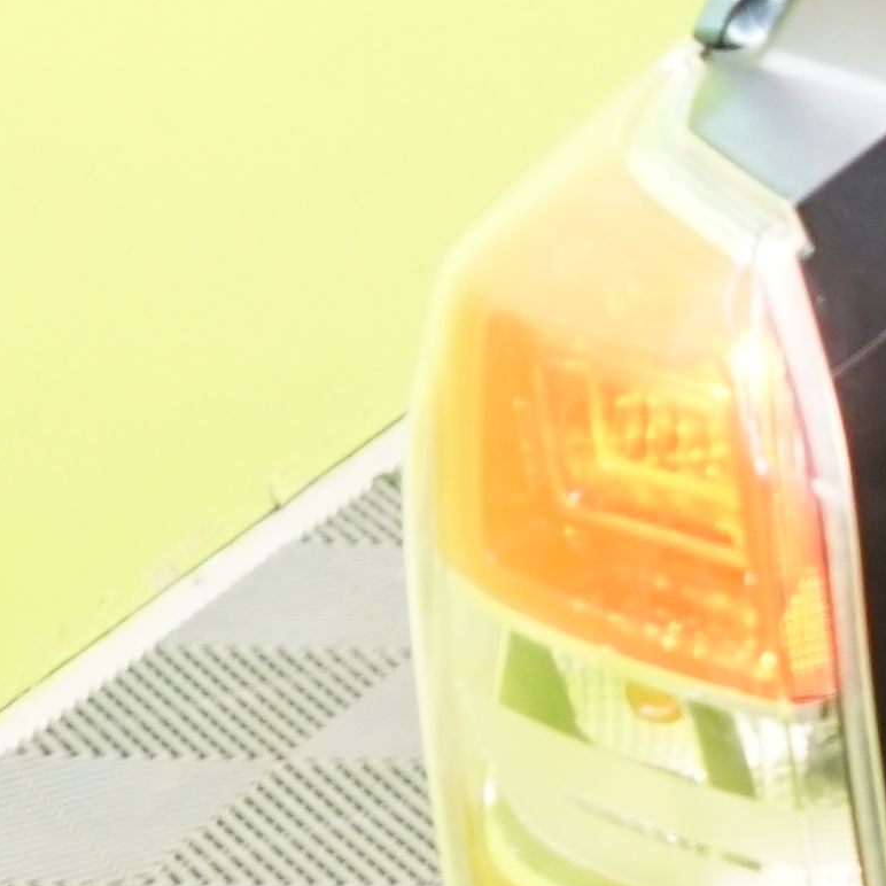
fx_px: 5357
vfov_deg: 9.5
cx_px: 3238
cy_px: 438
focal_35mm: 185
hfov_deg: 7.4
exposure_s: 1/30
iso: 800
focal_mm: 28
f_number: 3.5
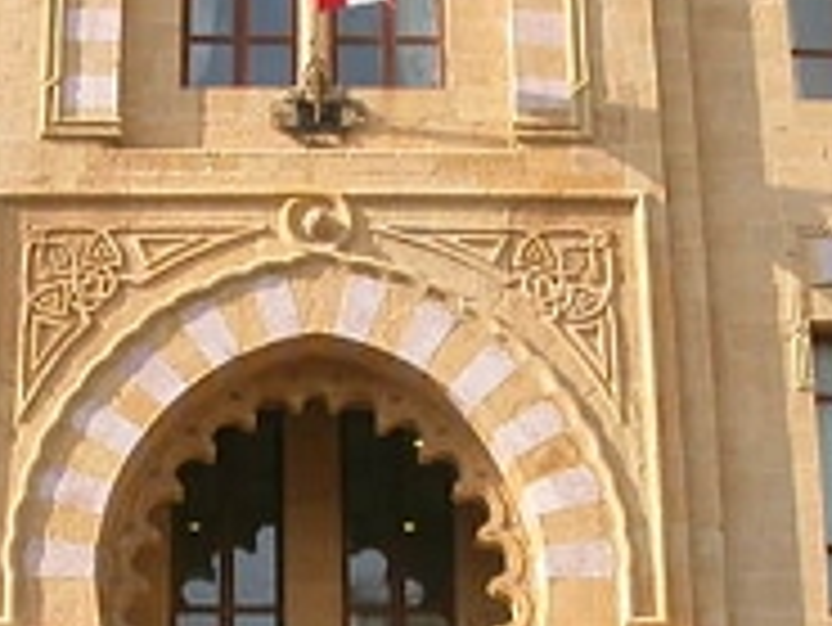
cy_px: 685
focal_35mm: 87
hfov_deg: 22.4
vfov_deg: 16.5
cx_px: 250
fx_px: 2092
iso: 100
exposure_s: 1/304
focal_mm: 5.6
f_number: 4.5
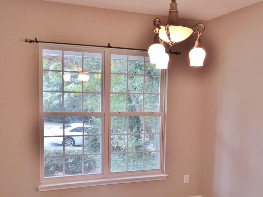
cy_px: 124
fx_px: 304
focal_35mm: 40
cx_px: 126
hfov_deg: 46.8
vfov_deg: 35.7
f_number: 2.2
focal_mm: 4.12
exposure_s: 1/30
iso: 40
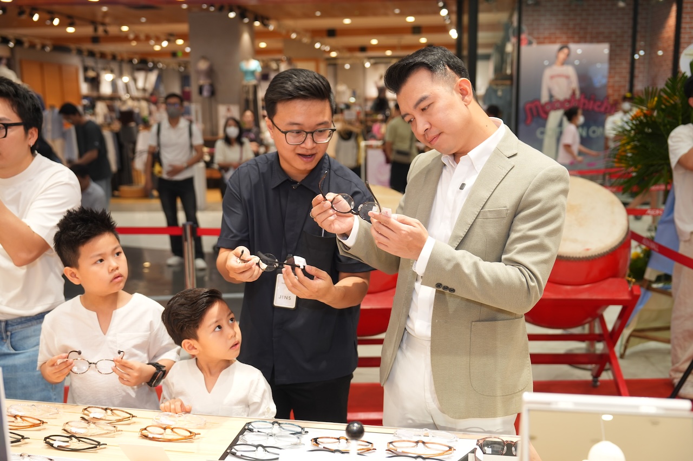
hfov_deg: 54.4
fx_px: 674
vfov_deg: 37.8
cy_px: 230
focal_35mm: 35
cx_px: 346
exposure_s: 1/125
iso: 320
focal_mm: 35
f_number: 2.8
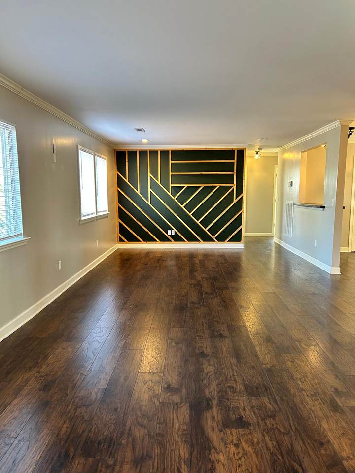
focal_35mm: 26
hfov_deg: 53.1
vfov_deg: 67.3
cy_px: 236
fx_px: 356
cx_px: 178
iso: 200
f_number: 1.5
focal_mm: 5.7
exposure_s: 1/60
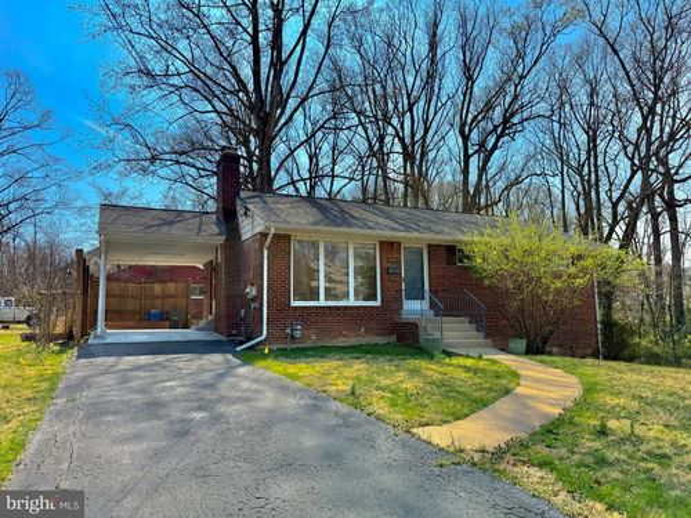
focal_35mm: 24
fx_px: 479
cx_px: 346
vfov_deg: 56.8
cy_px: 259
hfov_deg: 71.6
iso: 100
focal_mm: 6.76
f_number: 1.78
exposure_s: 1/5319
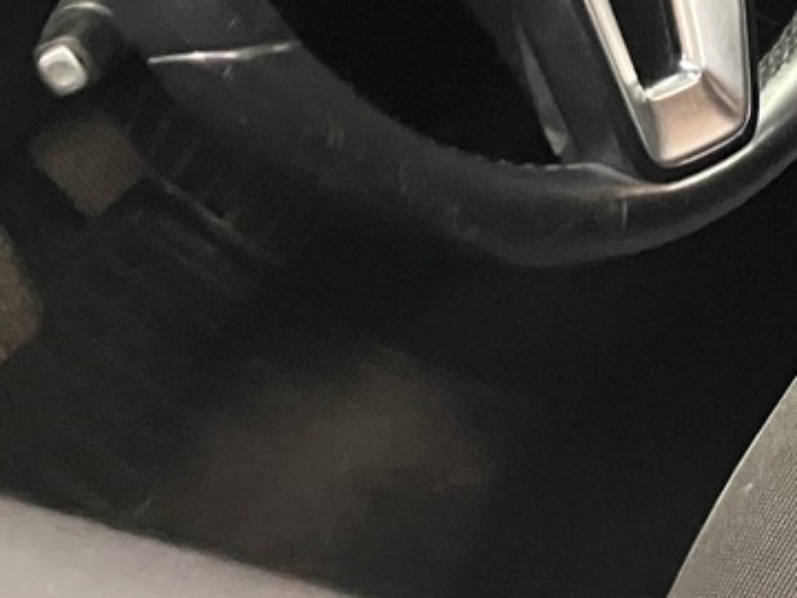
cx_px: 1240
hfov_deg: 15.9
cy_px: -385
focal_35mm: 112
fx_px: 2579
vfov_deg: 12.4
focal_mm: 3.99
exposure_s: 1/33
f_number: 1.8
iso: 400
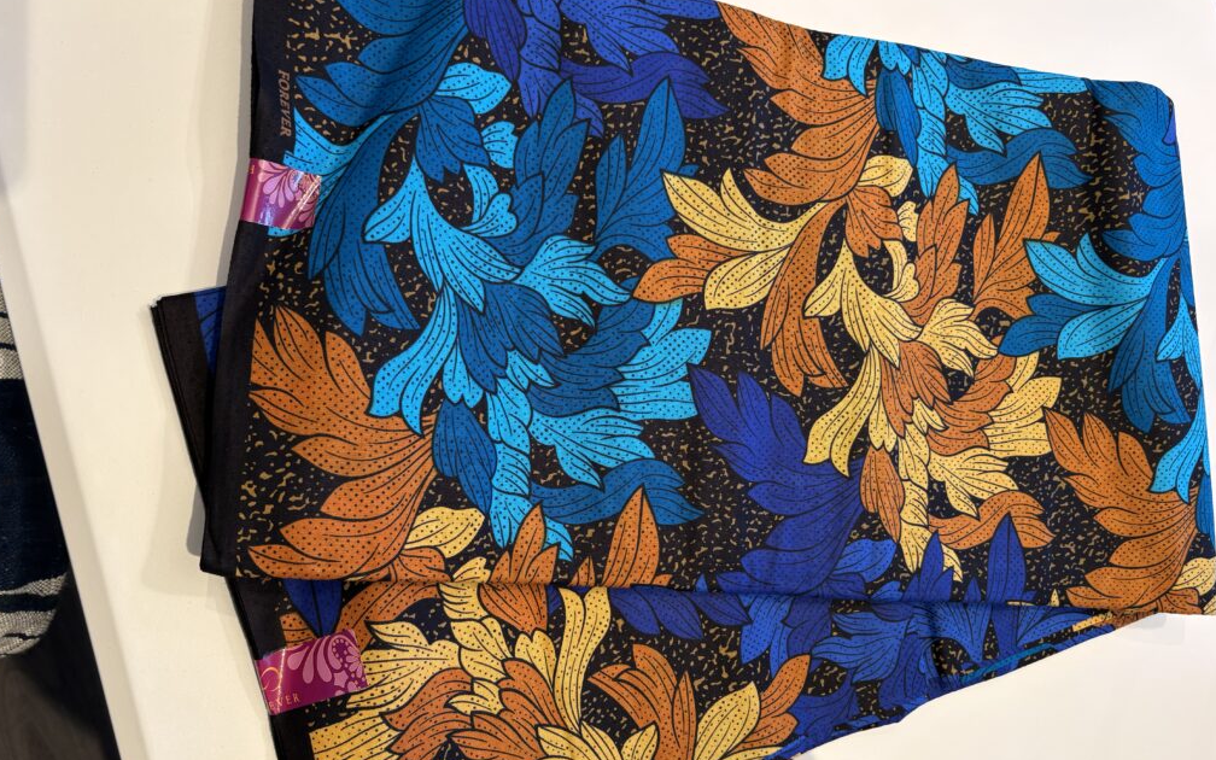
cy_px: 446
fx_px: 928
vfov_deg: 44.4
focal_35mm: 28
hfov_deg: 66.5
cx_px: 602
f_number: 1.6
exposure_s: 1/50
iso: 80
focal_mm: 5.96
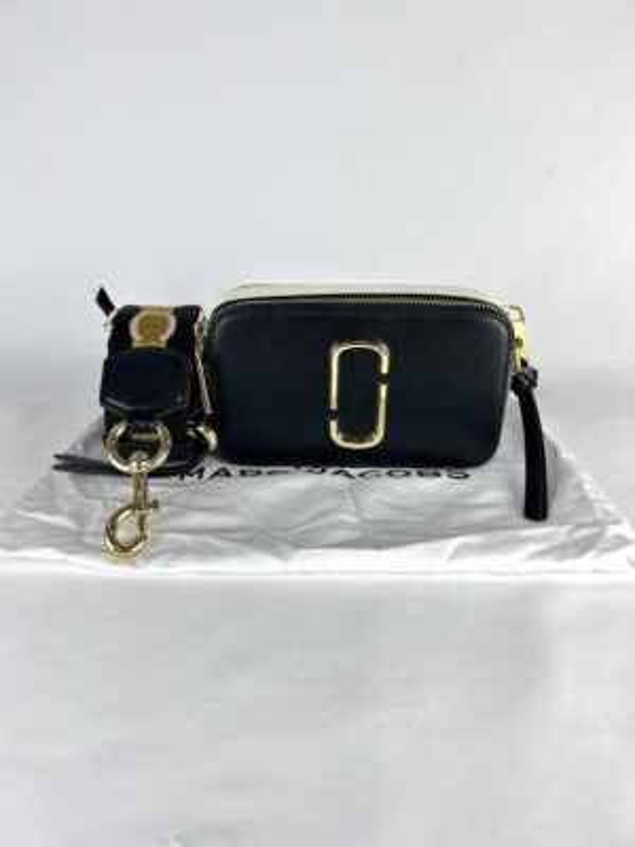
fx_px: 636
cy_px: 424
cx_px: 318
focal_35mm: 26
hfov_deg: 53.1
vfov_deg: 67.3
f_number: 1.5
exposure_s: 1/118
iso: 32
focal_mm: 5.7
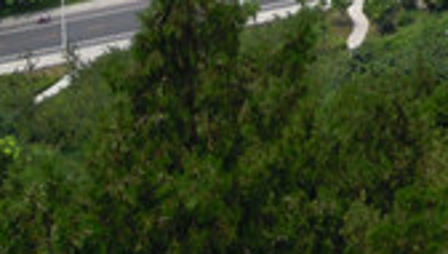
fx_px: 1832
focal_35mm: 154
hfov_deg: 13.6
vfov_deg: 7.2
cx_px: 517
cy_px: -464
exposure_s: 1/250
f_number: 7.6
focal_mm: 5
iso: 100
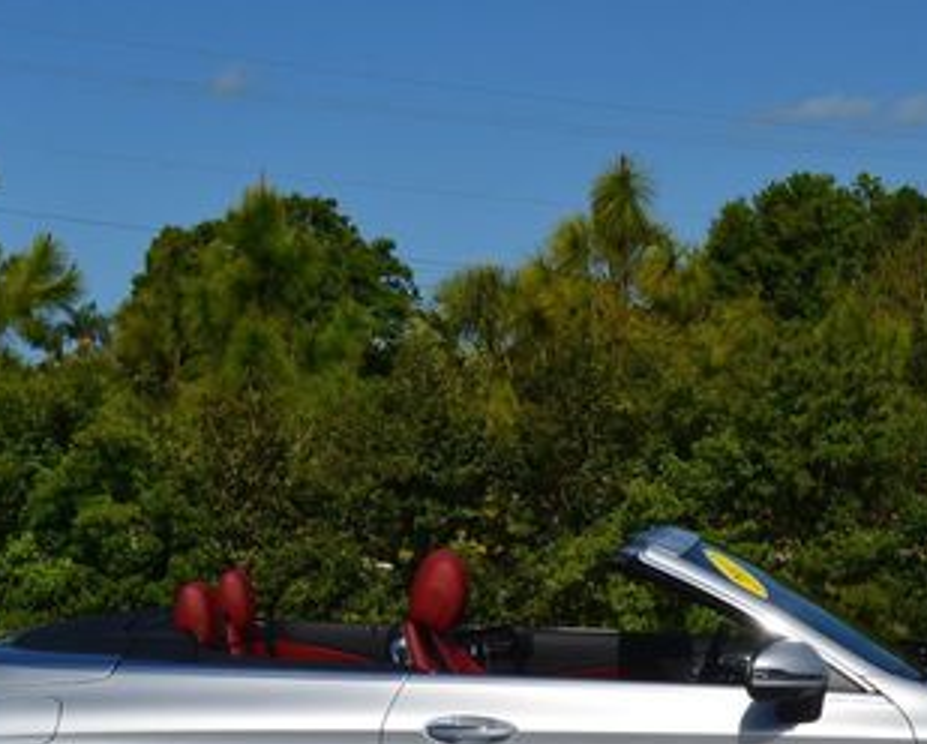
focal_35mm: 93
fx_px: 2555
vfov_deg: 16.5
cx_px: 582
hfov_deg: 20.5
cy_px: 570
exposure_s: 1/200
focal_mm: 32
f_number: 13
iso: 100
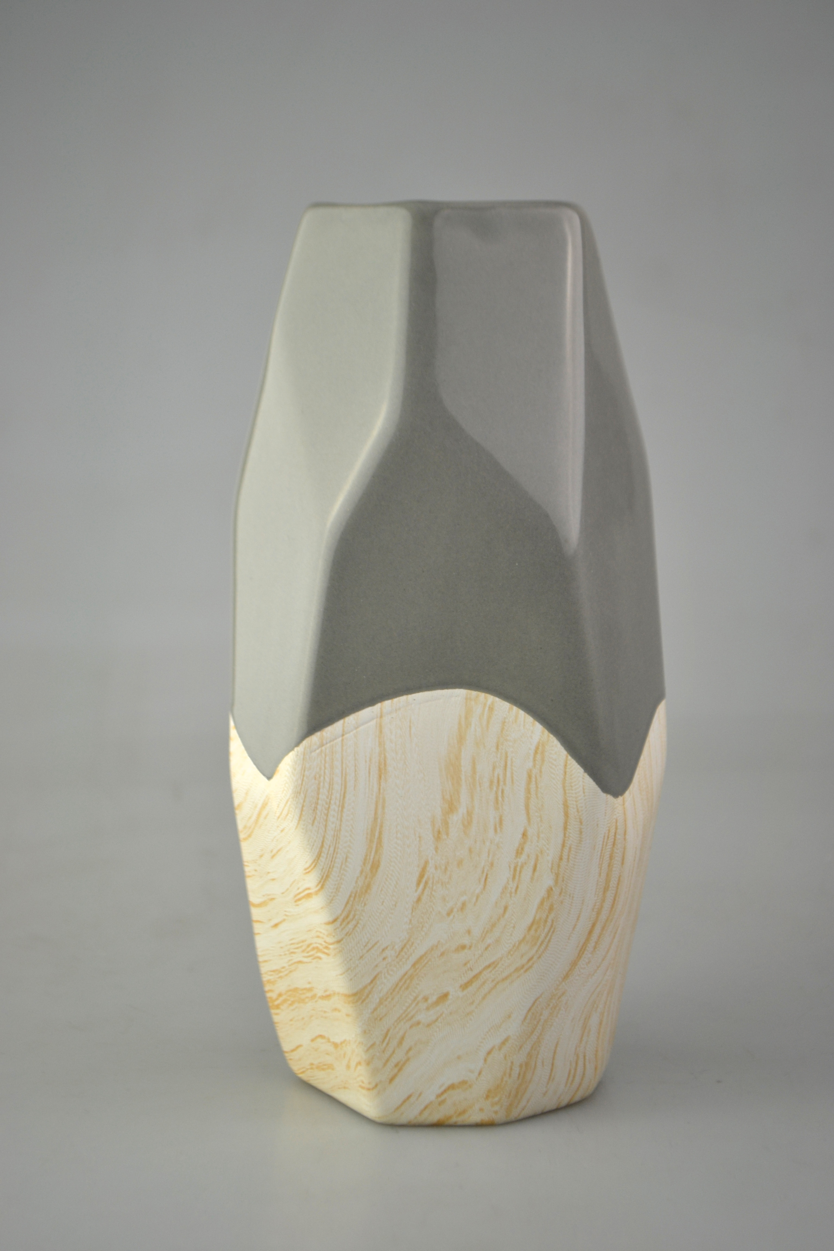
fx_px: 2867
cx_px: 417
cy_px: 626
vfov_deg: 24.6
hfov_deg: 16.6
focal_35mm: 82
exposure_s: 1/125
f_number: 5.6
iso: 140
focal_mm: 55
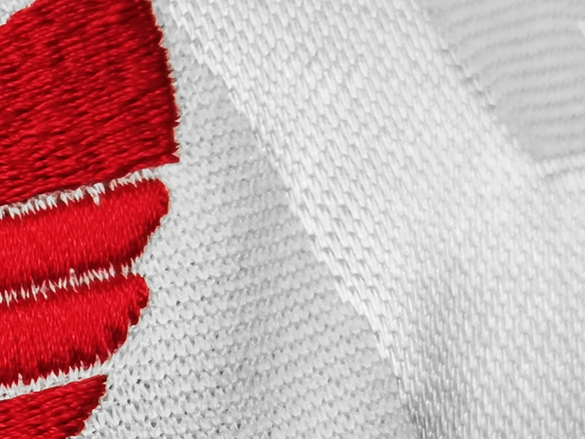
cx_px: -332
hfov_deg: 14.0
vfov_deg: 11.3
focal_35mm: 131
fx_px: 2214
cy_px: 322
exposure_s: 1/60
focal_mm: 5.58
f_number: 1.8
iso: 100
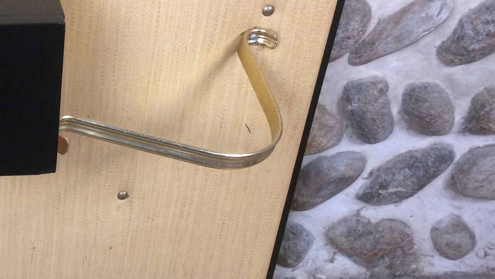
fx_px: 906
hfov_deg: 28.2
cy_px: 196
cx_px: -28
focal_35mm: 69
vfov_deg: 17.4
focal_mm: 4.15
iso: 200
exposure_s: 1/33
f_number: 2.2
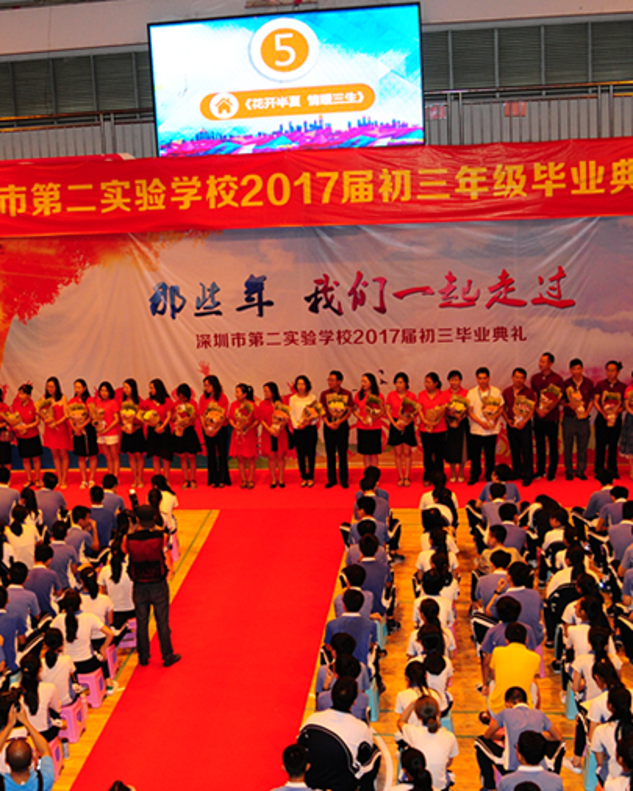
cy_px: 392
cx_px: 211
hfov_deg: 29.0
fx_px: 1217
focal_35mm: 52
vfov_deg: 36.0
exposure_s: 1/250
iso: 640
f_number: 4
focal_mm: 24
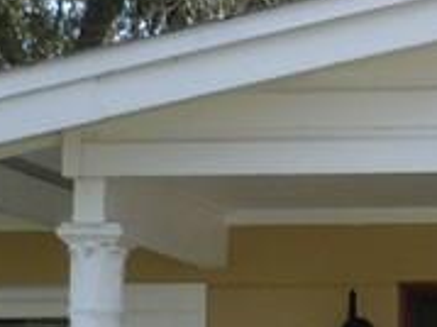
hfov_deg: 9.1
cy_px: 469
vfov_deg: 7.3
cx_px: 959
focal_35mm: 200
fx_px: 2523
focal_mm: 5.8
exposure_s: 1/800
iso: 100
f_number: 2.8
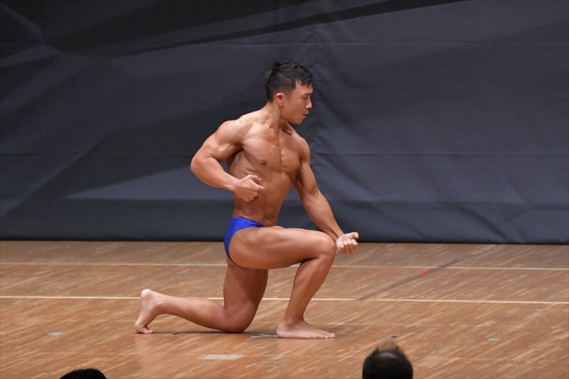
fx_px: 5450
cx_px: 284
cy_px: 190
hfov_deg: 6.0
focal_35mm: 345
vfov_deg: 4.0
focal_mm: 230
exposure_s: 1/400
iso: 6400
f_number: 5.6
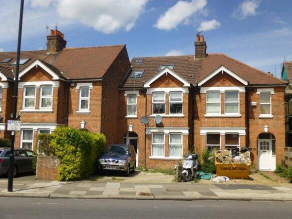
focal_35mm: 39
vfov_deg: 36.8
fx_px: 329
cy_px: 110
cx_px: 146
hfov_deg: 47.9
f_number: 3.7
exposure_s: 1/1000
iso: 100
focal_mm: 6.9
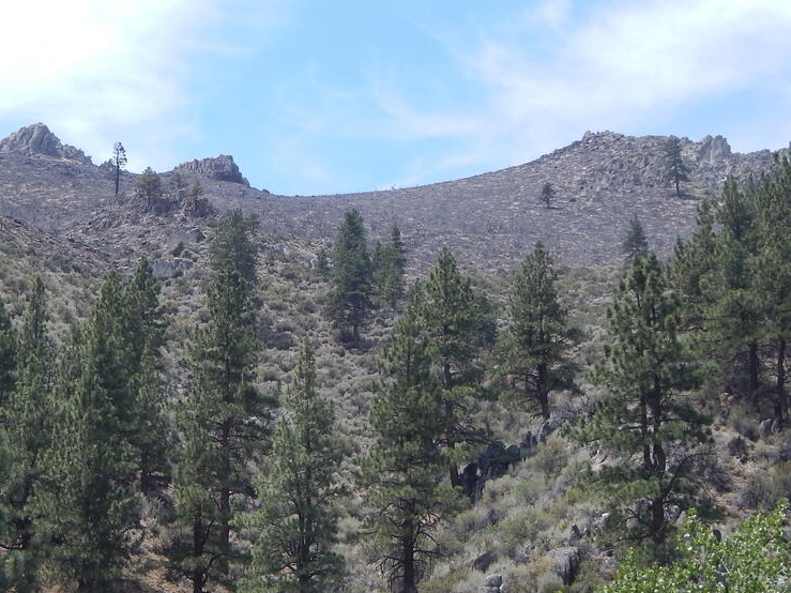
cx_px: 274
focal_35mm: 85
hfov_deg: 22.9
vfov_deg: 17.4
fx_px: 1942
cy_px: 300
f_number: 4.1
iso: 125
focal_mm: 8.4
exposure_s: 1/640
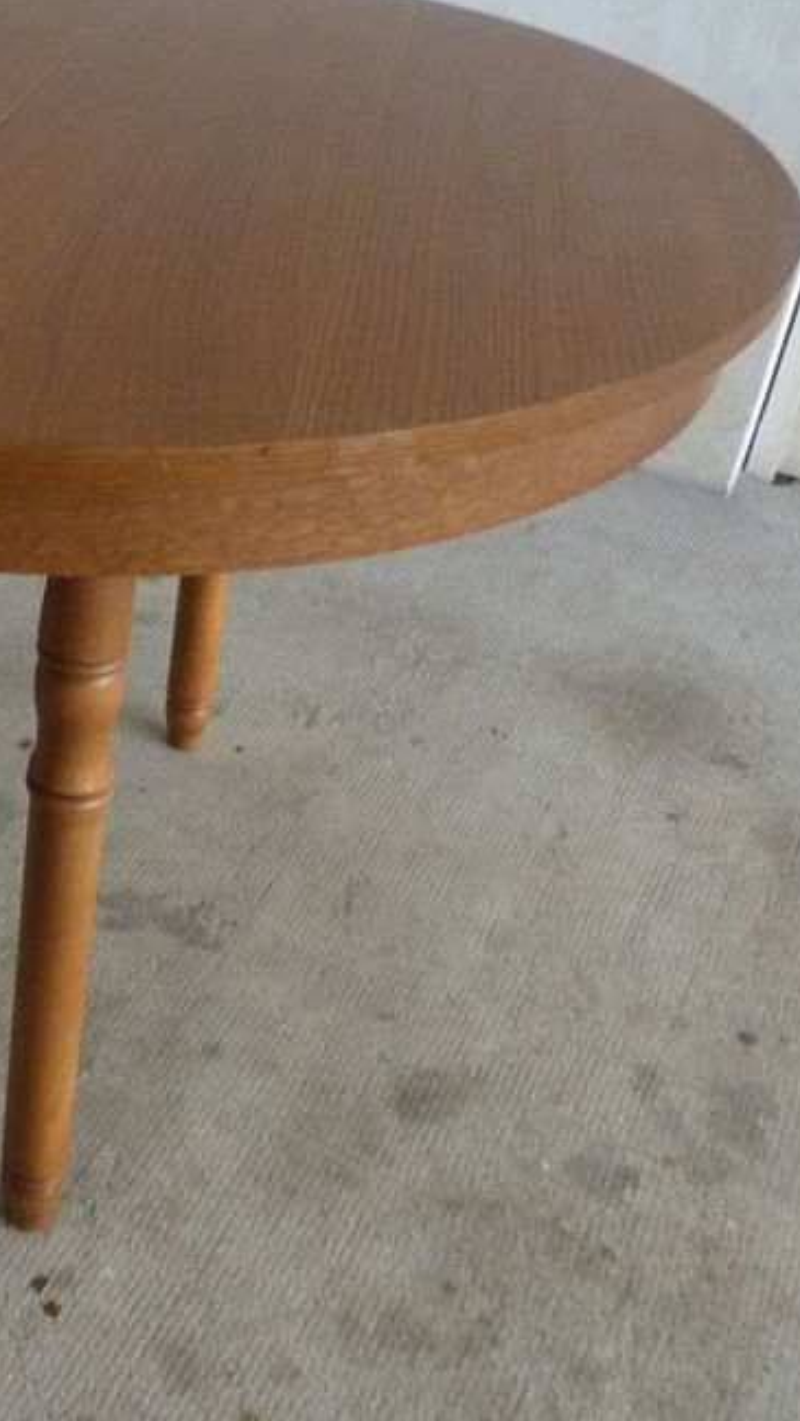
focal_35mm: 42
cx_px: -175
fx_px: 1582
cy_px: 601
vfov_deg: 48.2
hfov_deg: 25.3
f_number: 3.3
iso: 400
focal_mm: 4.1
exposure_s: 1/15
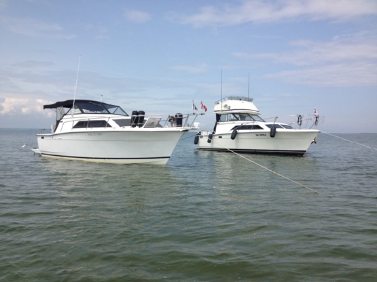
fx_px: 381
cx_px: 188
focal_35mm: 35
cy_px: 141
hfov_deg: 52.6
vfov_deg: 40.7
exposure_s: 1/2045
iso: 50
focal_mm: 4.28
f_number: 2.4
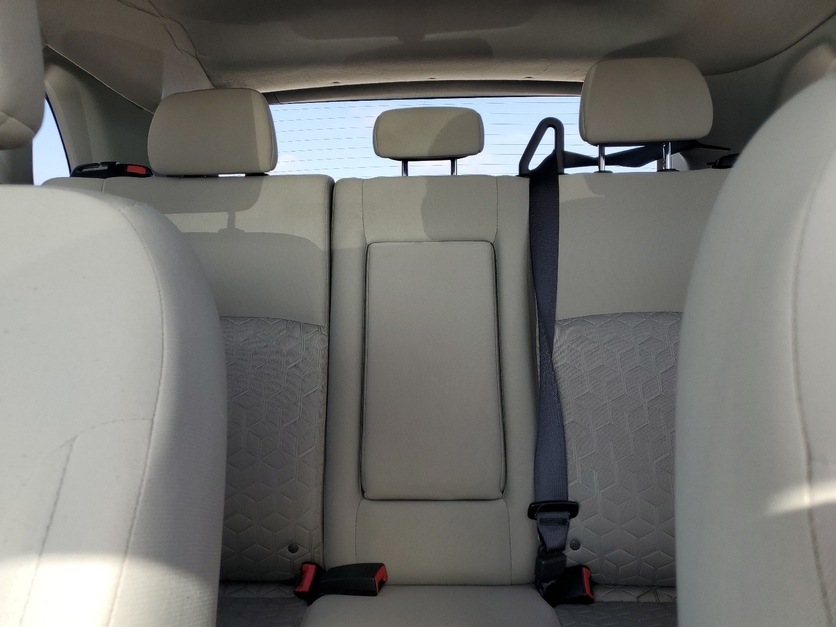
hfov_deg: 67.3
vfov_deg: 53.1
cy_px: 314
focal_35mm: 26
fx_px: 628
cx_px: 418
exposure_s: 1/357
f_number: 1.5
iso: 50
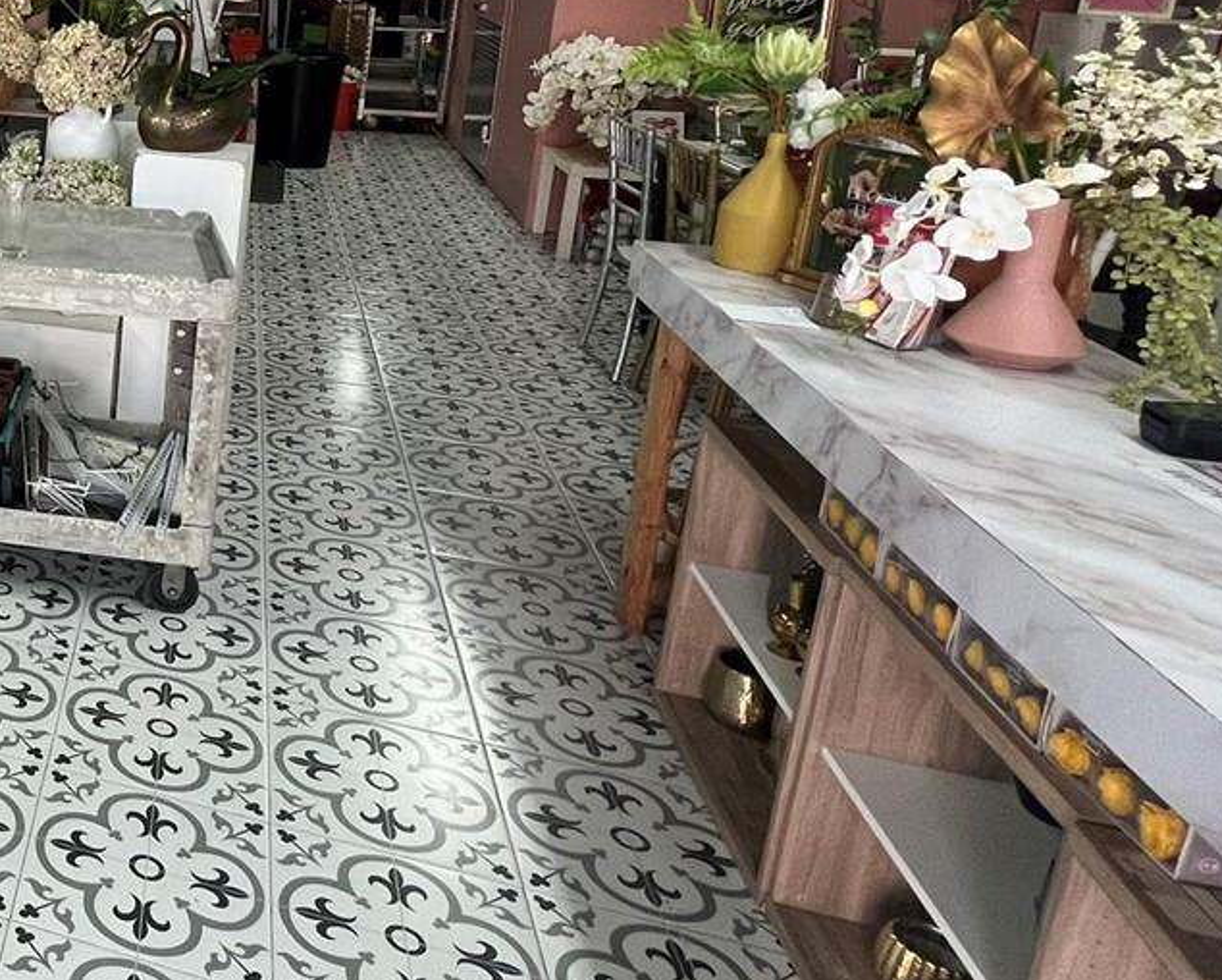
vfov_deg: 43.4
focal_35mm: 32
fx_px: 1158
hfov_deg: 39.7
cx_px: -249
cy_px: 176
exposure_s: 1/66
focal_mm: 1.57
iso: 125
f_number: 1.8
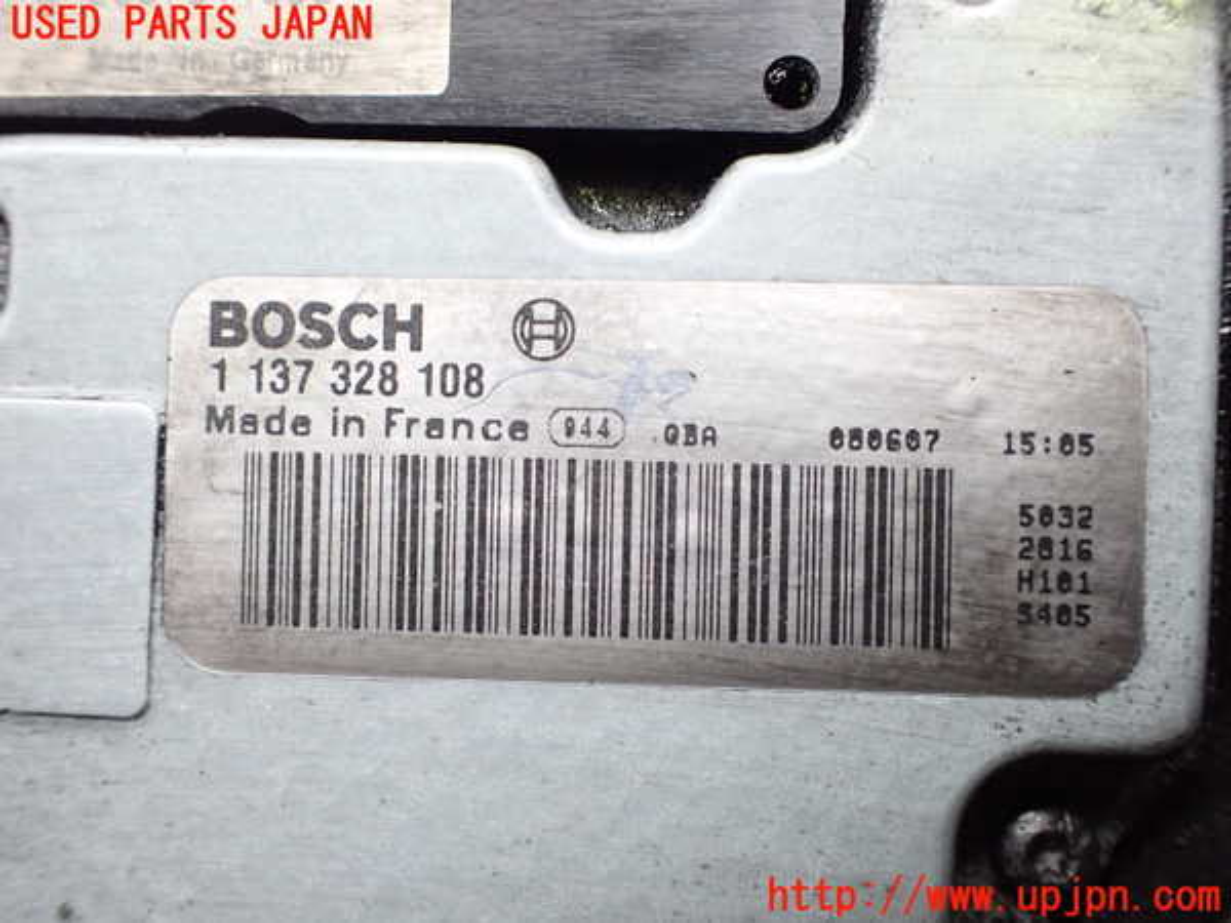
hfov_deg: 60.0
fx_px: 1067
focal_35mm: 30
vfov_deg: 46.8
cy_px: 462
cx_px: 616
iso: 800
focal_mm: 5.4
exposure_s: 1/100
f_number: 2.3
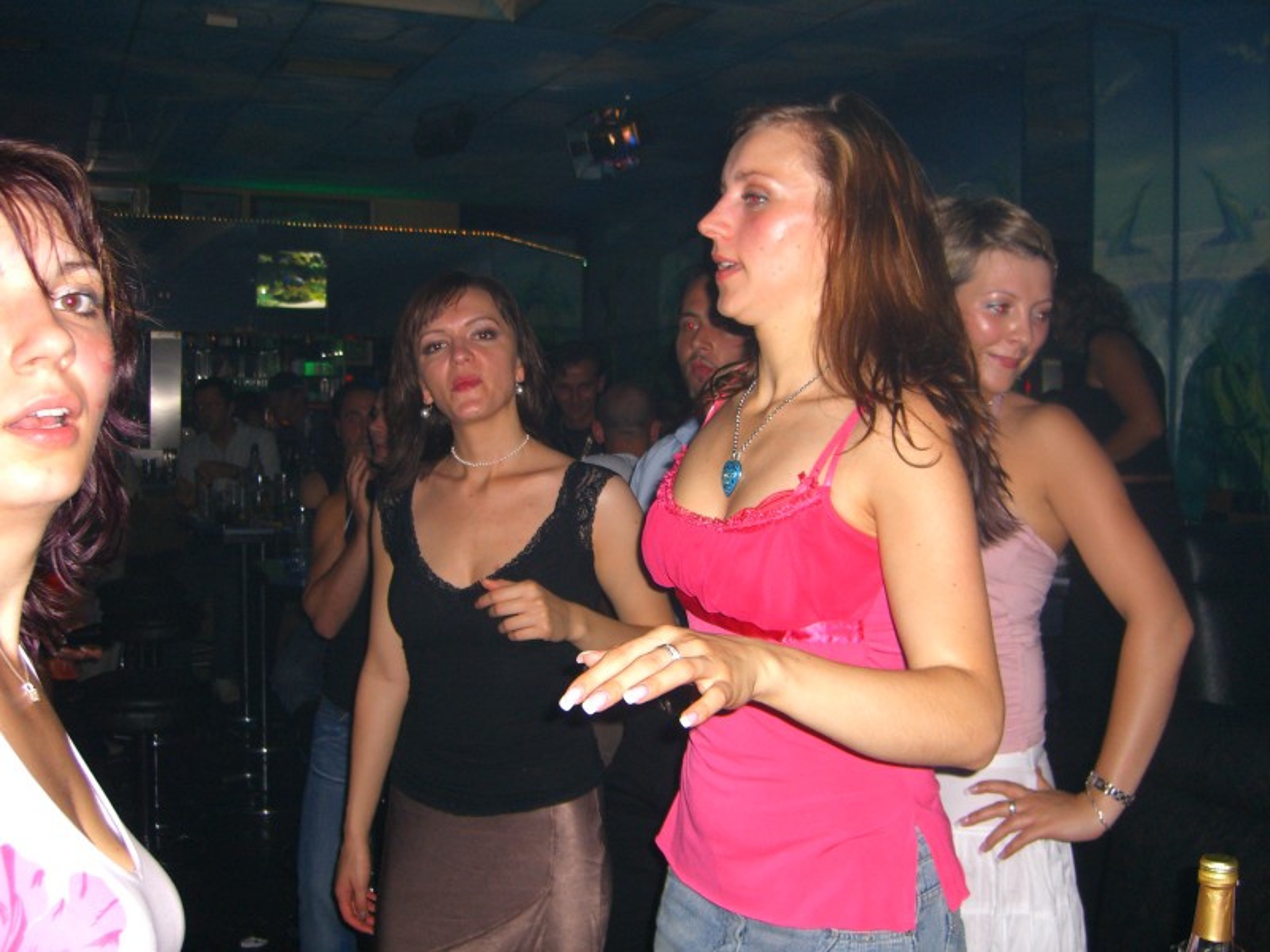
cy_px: 476
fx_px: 1394
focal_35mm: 38
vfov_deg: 37.7
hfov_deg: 49.0
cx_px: 635
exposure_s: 1/60
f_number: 2.8
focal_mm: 7.9
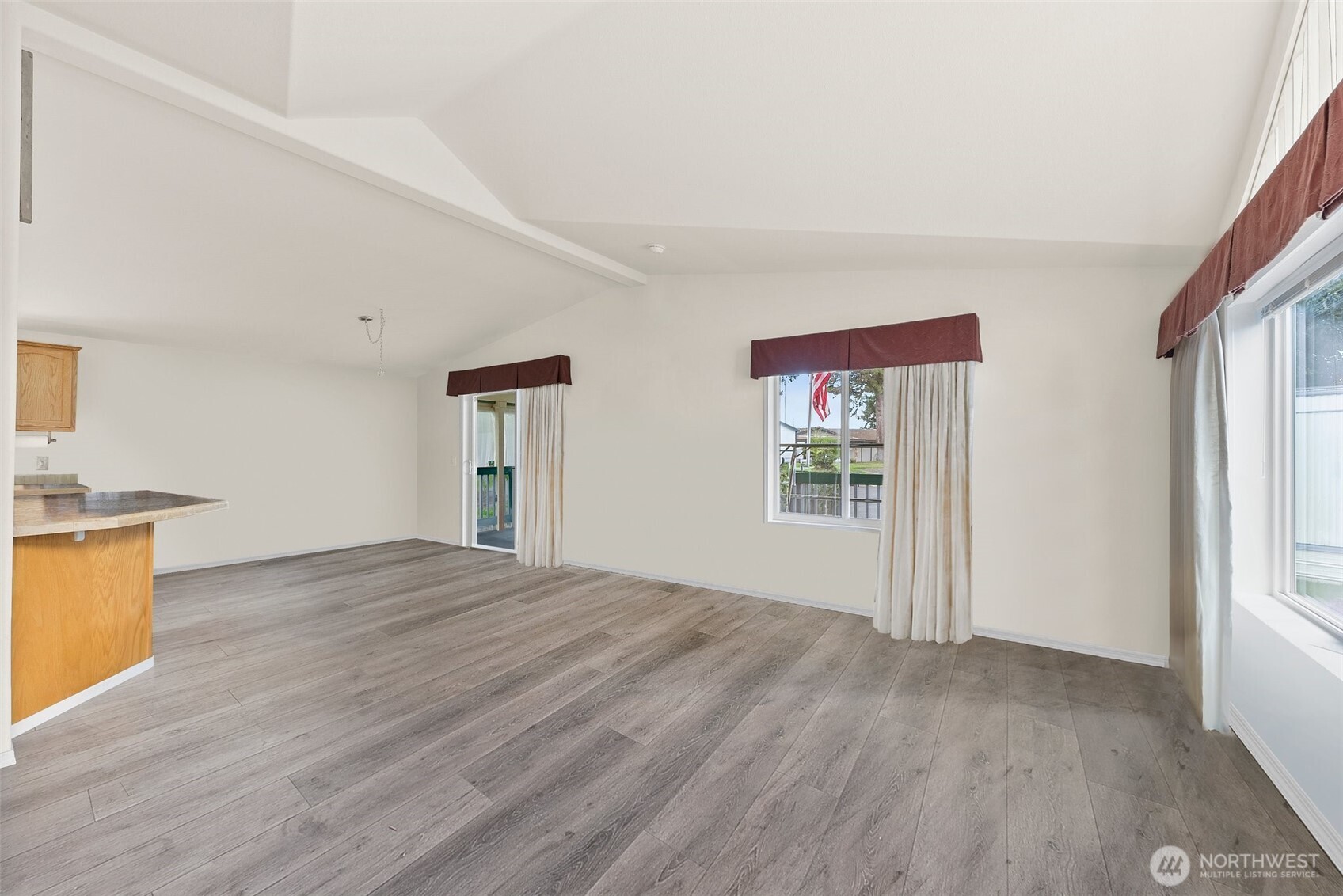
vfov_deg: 81.3
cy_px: 448
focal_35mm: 14
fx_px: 522
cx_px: 672
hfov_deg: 104.2
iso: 200
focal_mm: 14
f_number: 7.1
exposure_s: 1/2
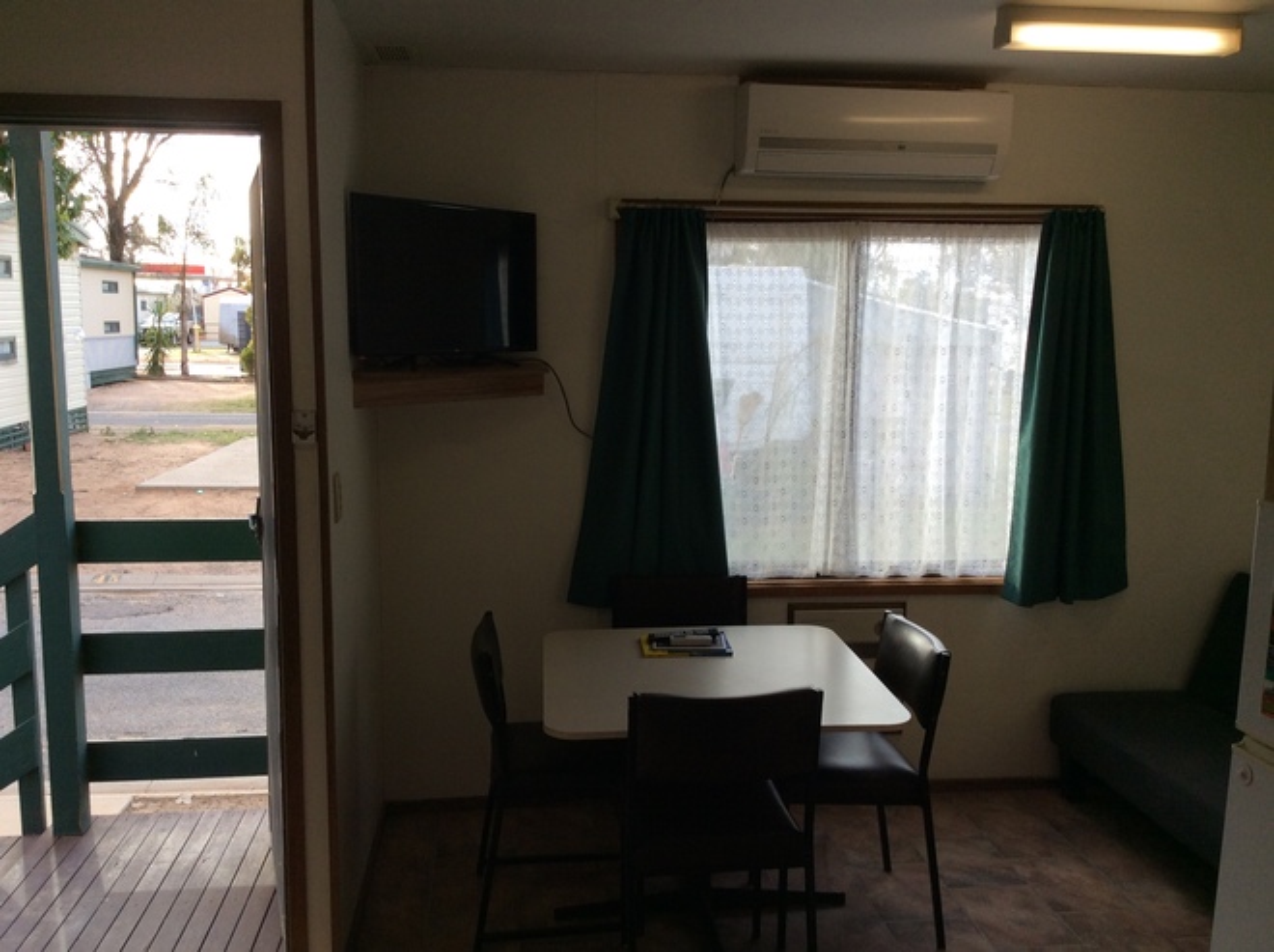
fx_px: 1176
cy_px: 476
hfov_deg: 56.9
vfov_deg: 44.1
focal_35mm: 32
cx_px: 637
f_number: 2.4
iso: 32
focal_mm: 3.3
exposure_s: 1/100
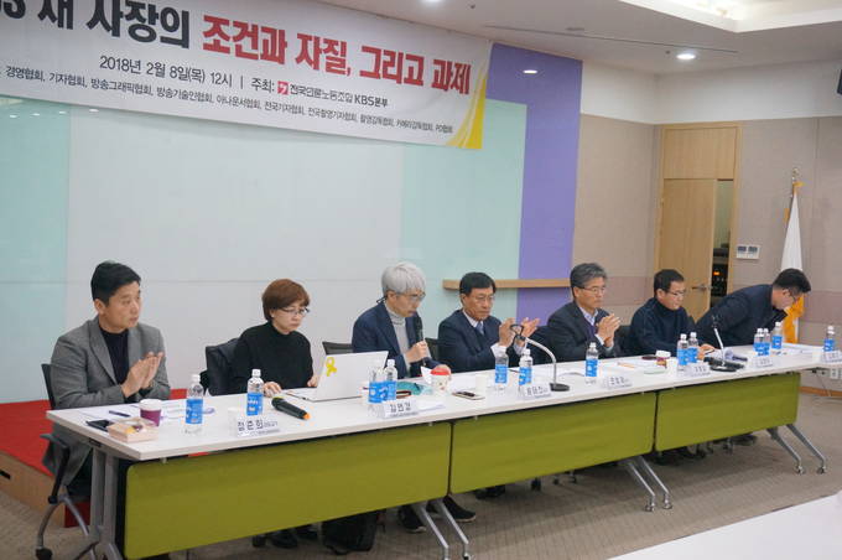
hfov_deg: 45.0
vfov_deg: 30.8
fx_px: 1016
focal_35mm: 44
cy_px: 280
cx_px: 421
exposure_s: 1/160
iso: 3200
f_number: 4.5
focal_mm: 29
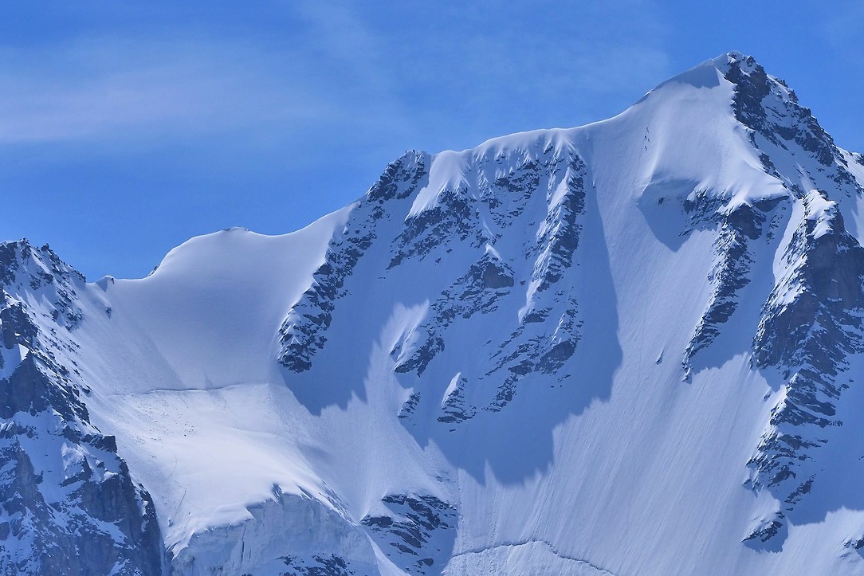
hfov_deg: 4.7
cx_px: 680
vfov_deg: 3.1
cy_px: 252
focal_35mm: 443
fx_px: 10633
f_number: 8
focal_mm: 200
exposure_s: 1/5000
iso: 500
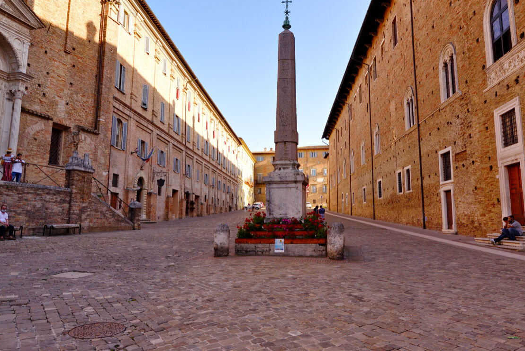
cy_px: 169
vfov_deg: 49.6
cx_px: 284
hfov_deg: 69.3
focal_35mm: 26
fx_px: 379
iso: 500
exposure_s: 1/640
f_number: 7.1
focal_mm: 24
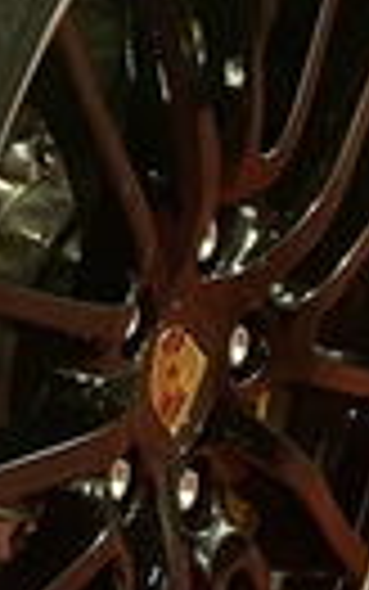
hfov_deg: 6.5
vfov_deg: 12.8
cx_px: -1098
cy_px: 104
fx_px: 2604
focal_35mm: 162
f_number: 1.8
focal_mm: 4.25
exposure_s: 1/50
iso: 125
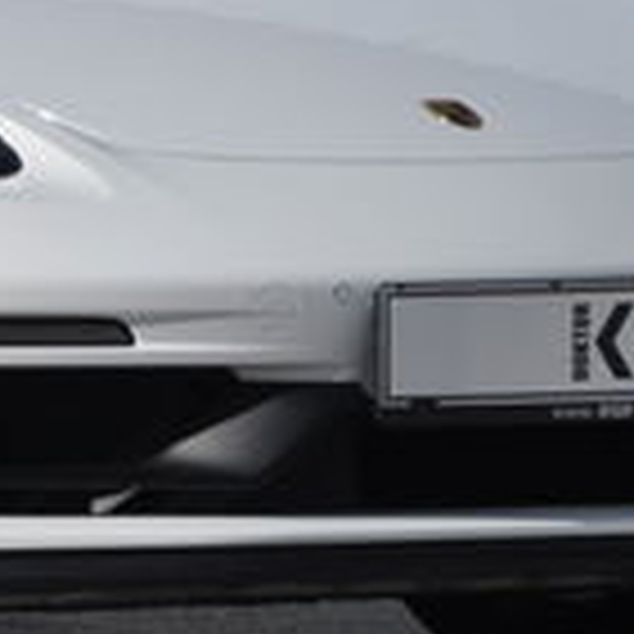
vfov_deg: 1.6
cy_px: 234
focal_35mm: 1078
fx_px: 22344
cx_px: -531
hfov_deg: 1.6
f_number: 6
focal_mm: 155
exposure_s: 1/1250
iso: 500
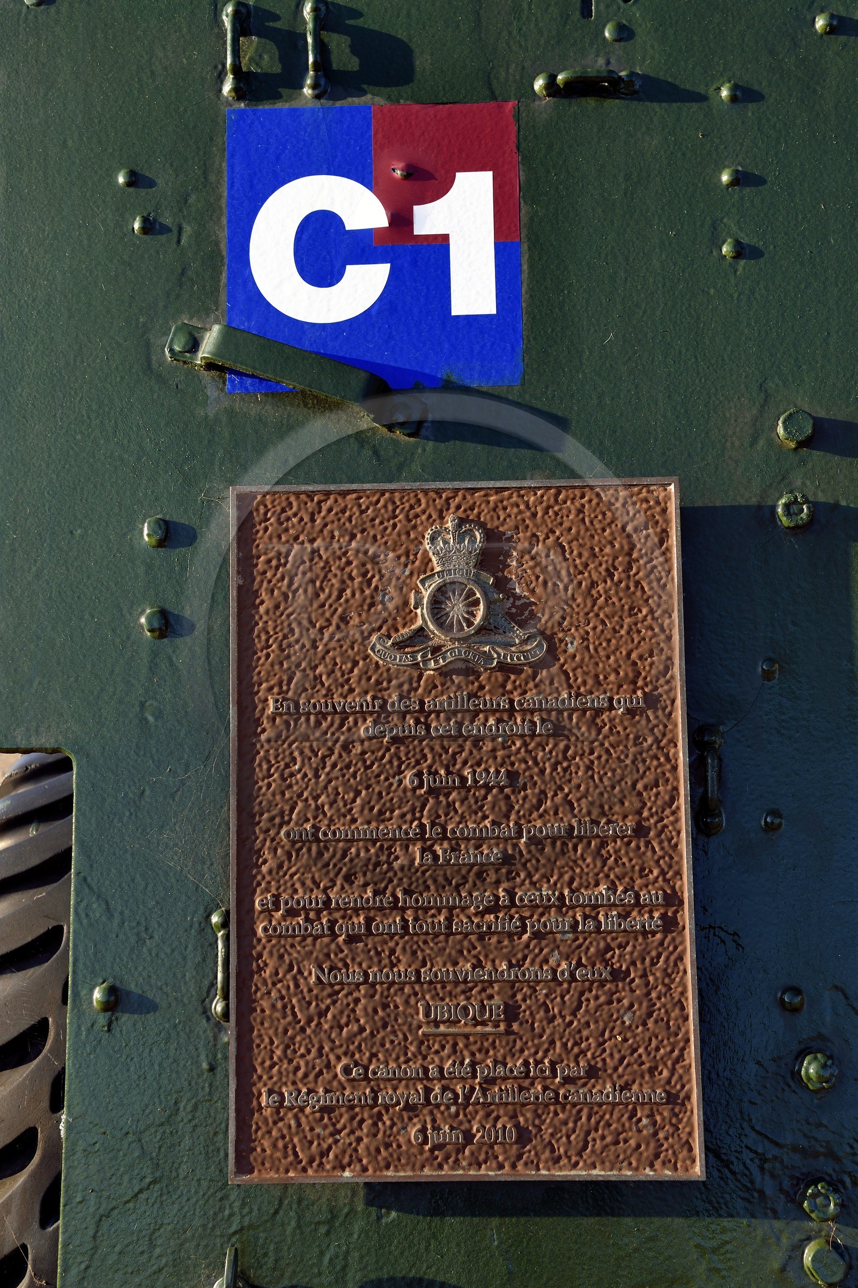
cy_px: 644
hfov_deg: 27.0
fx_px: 1789
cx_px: 429
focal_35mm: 50
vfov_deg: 39.6
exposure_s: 1/250
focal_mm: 50
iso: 200
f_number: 9
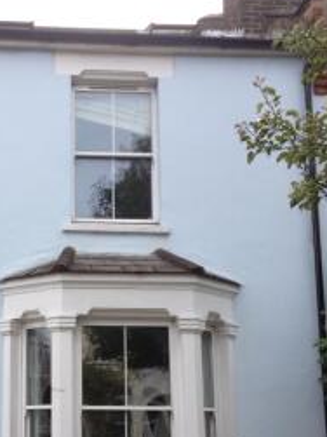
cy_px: 299
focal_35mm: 61
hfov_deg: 23.6
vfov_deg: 31.4
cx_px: 57
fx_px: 769
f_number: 2.4
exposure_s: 1/736
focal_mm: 4.28
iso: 50
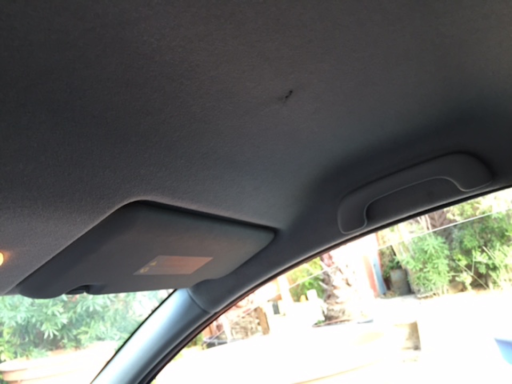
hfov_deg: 61.7
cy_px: 192
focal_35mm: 29
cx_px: 256
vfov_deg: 48.2
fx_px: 429
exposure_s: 1/33
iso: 125
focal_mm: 4.15
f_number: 2.2
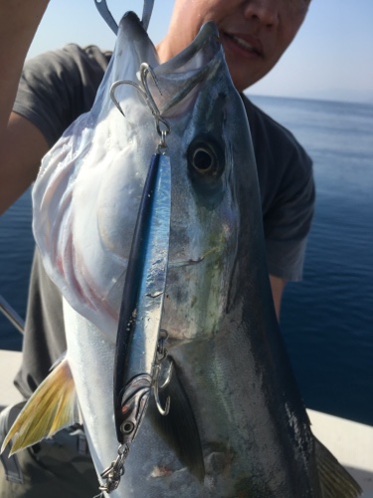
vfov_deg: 61.7
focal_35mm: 29
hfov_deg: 48.2
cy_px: 249
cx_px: 186
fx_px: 417
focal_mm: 4.15
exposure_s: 1/1570
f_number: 2.2
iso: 25
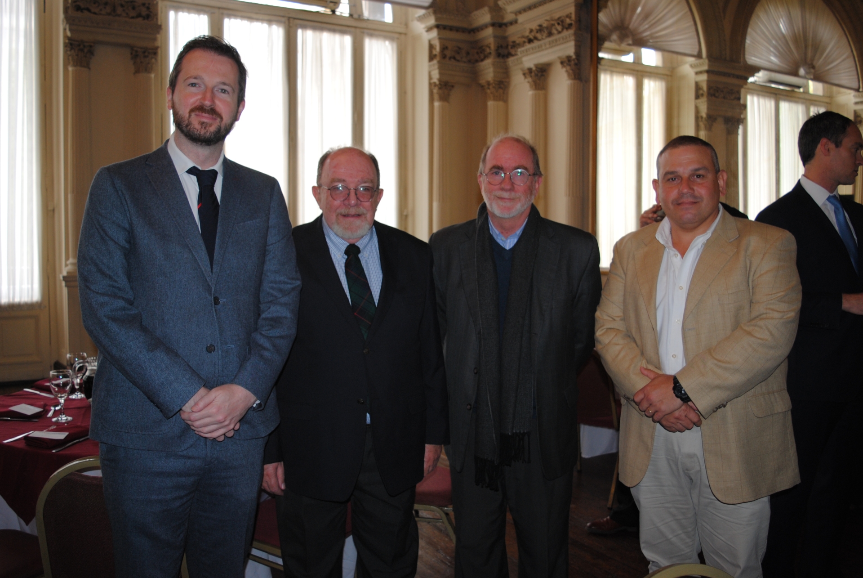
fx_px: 792
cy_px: 289
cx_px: 432
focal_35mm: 33
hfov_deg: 57.2
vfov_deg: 40.1
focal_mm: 22
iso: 200
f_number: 3.8
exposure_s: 1/60
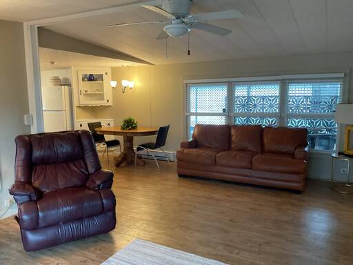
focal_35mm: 29
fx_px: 296
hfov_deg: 61.7
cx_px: 176
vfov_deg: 48.2
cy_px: 132
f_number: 1.8
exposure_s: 1/60
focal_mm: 3
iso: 250
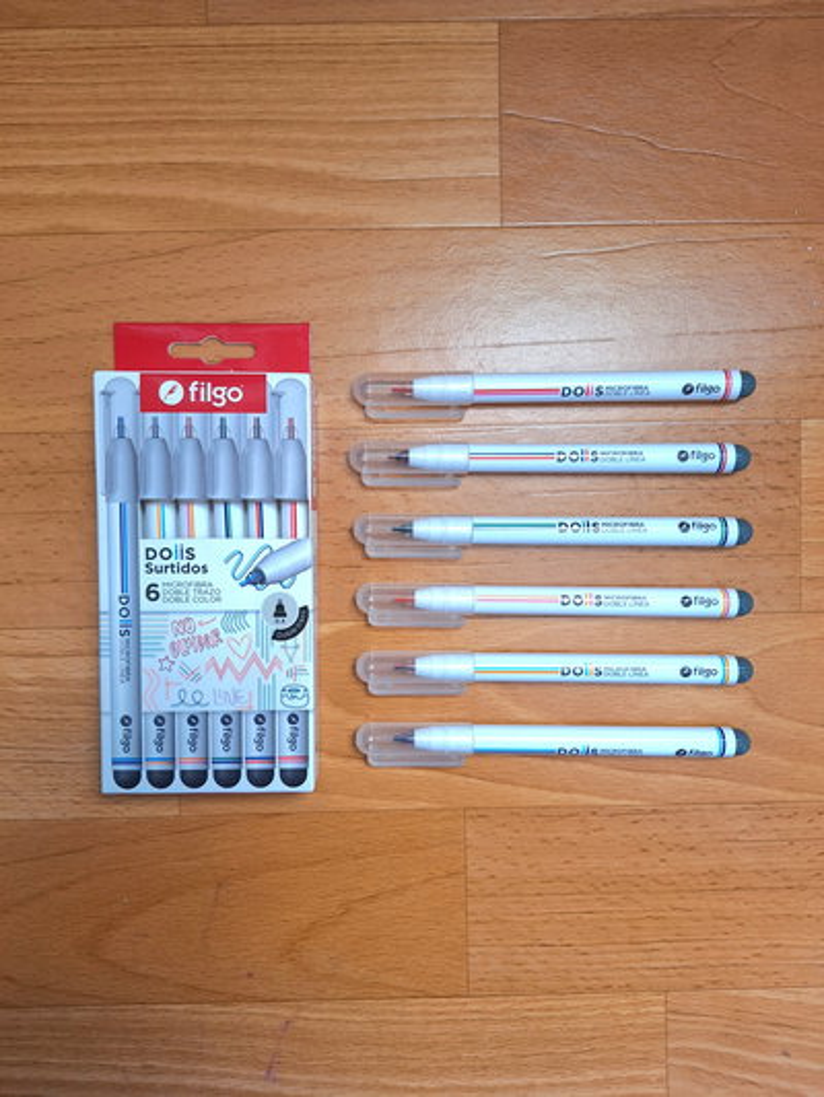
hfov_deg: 58.9
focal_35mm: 23
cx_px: 412
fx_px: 730
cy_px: 548
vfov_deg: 73.9
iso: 200
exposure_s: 1/50
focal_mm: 5.54
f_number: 1.8
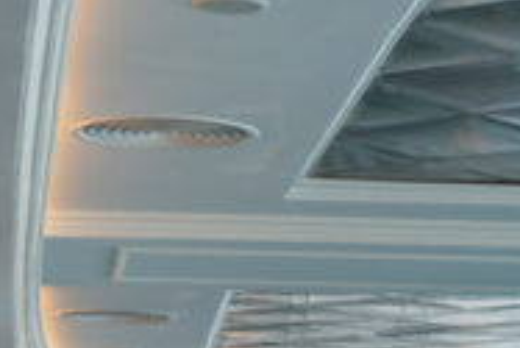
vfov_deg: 7.2
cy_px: 636
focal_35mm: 186
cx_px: 637
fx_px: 2689
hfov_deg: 10.8
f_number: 2.8
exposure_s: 1/50
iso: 100
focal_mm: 34
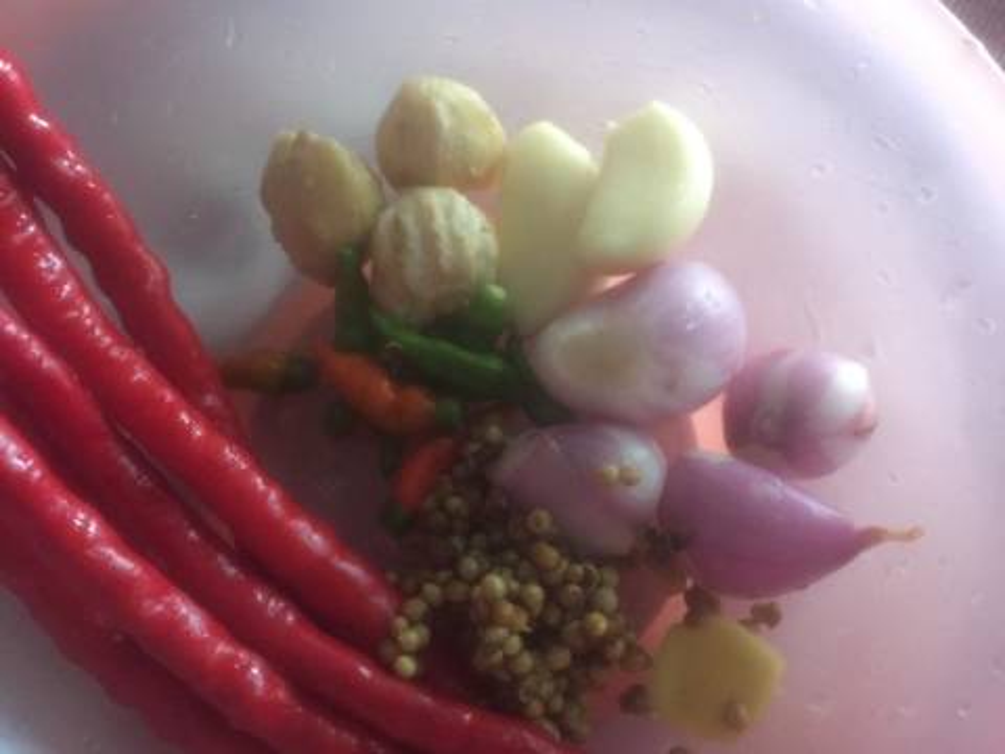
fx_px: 842
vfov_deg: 48.2
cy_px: 377
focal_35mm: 29
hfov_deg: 61.7
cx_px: 502
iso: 500
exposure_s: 1/17
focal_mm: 4.15
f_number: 2.2
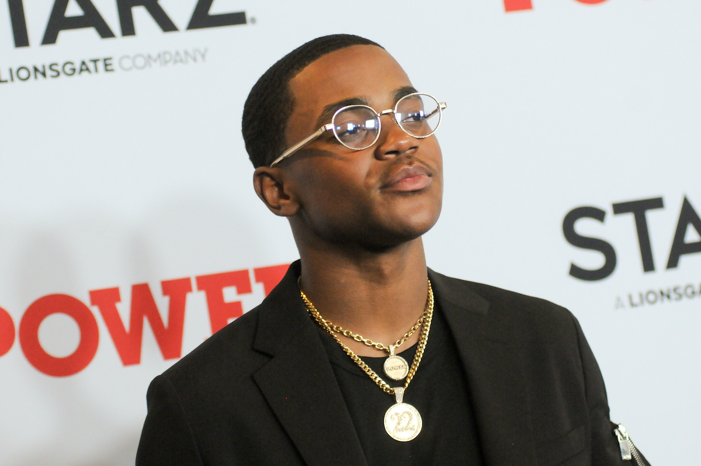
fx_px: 2334
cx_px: 350
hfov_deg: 17.1
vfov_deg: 11.4
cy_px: 233
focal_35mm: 120
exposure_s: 1/160
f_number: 4
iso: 1600
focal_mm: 80
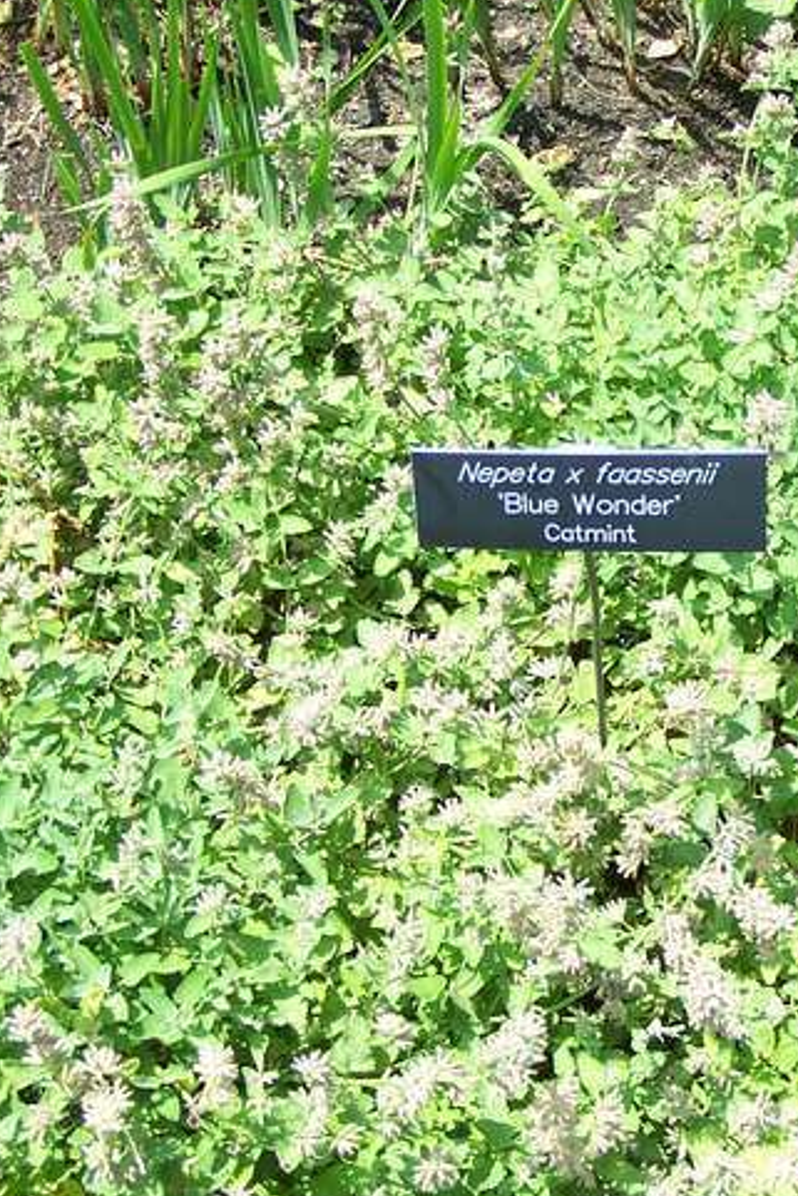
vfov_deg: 24.5
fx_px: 2758
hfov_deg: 16.3
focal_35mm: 83
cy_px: 629
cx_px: 716
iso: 80
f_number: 3
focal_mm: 8
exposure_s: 1/350
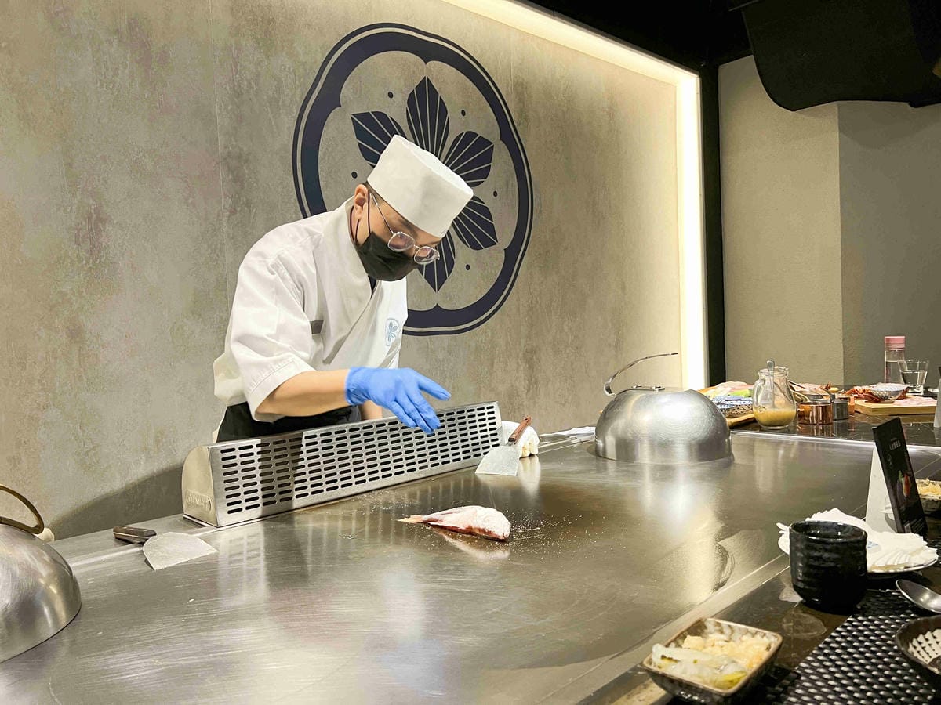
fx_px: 707
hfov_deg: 67.3
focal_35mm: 26
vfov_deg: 53.1
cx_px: 470
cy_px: 352
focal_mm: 5.7
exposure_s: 1/60
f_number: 1.5
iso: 125
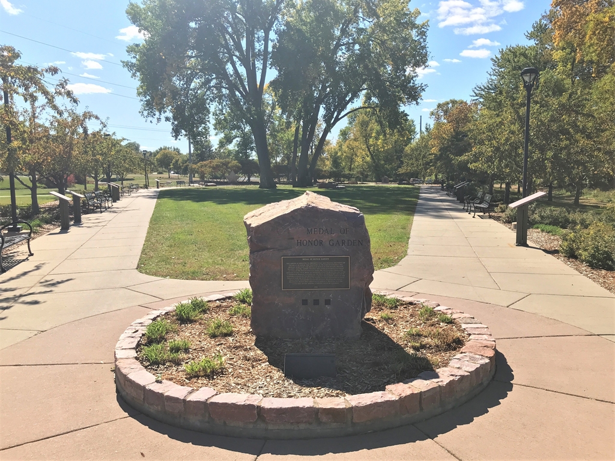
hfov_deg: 63.4
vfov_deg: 49.7
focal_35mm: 28
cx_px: 308
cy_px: 230
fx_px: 497
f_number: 1.8
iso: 20
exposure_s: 1/2037
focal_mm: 3.99
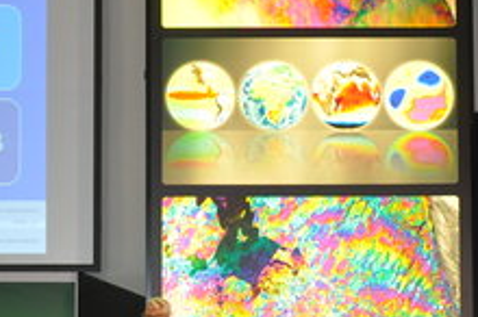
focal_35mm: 113
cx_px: 168
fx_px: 1498
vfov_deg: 12.0
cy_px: 271
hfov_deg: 18.1
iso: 800
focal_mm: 22
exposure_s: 1/60
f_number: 3.8
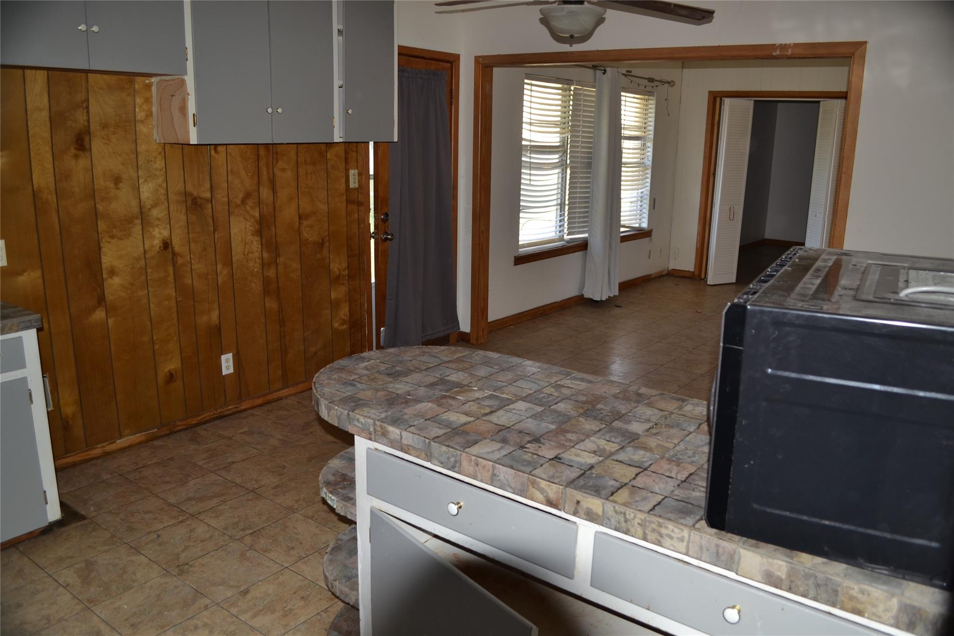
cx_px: 477
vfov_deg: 47.9
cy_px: 318
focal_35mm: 27
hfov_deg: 67.4
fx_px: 715
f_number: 3.5
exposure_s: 1/60
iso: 100
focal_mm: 18
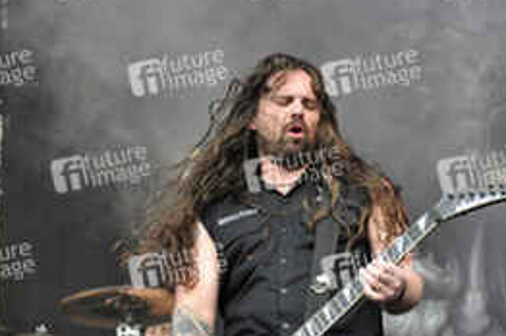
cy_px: 218
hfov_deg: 11.1
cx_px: 320
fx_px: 2611
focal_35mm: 186
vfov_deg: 7.4
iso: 800
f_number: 4.2
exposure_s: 1/400
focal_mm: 72
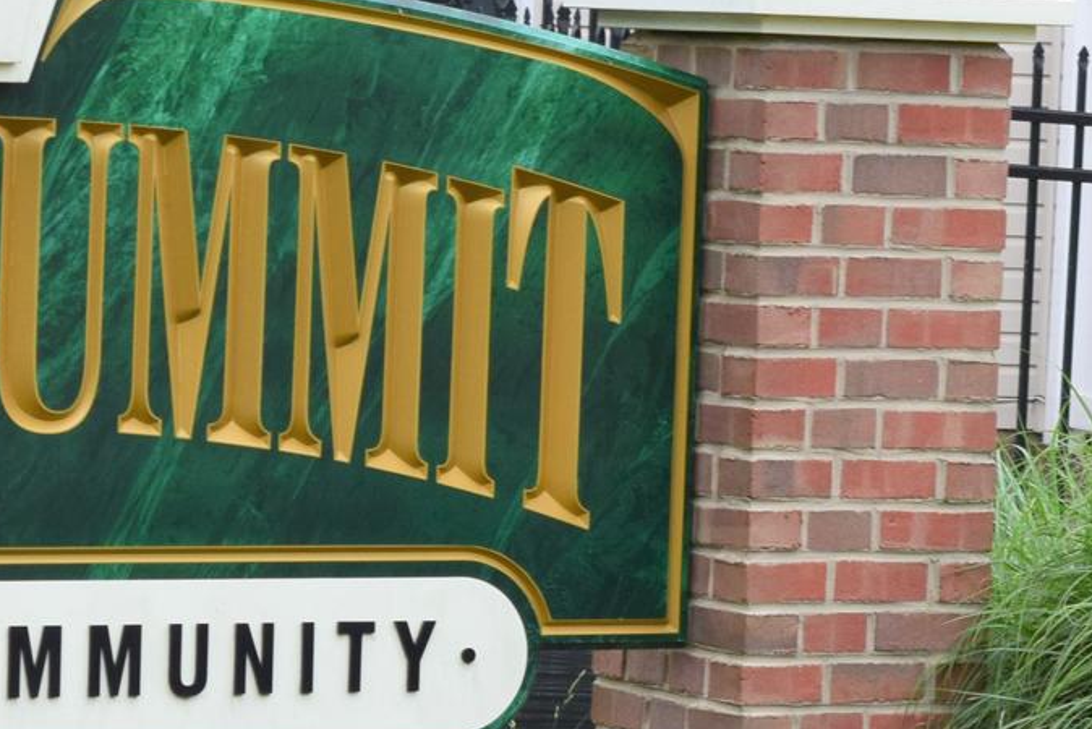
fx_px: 7602
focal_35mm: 251
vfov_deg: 5.5
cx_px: -96
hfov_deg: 8.2
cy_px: 684
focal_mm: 55
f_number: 9
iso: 400
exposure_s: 1/160
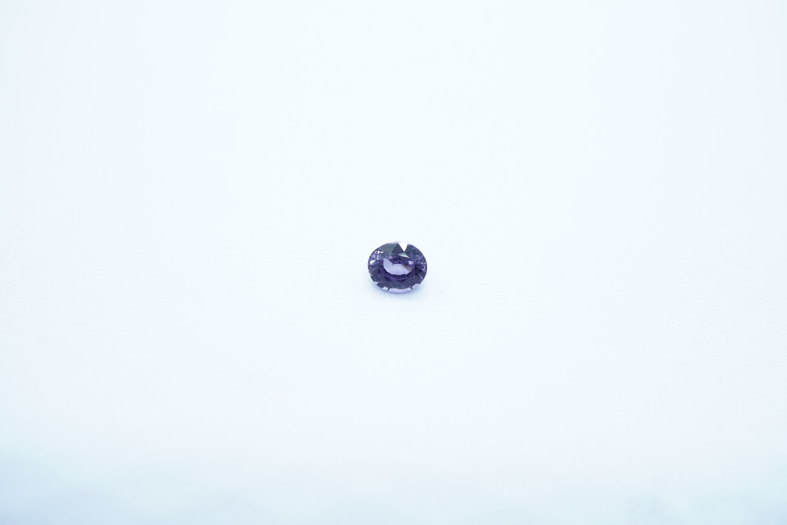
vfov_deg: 29.9
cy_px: 262
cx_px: 394
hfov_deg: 43.6
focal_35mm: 45
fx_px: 984
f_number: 6.3
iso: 640
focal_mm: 30
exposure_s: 1/80
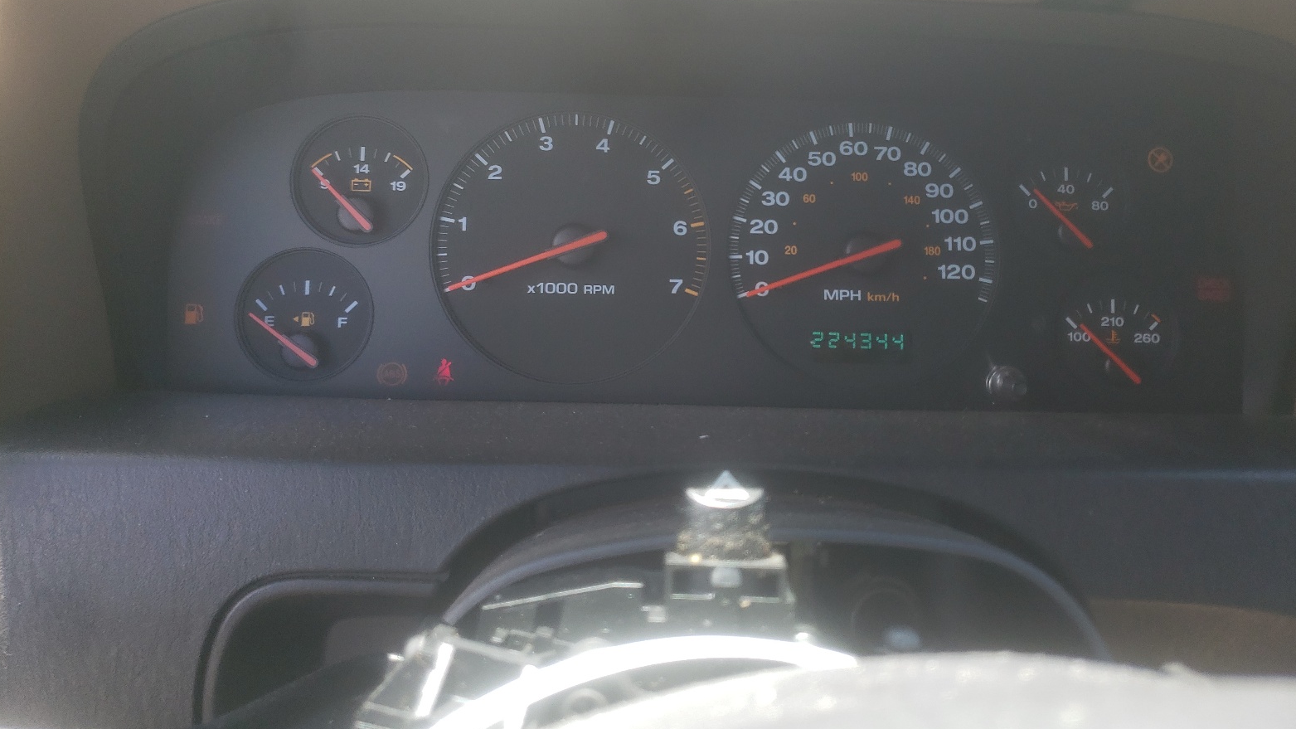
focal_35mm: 29
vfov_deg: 39.6
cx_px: 658
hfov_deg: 66.1
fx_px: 997
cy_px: 236
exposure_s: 1/256
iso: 50
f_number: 1.5
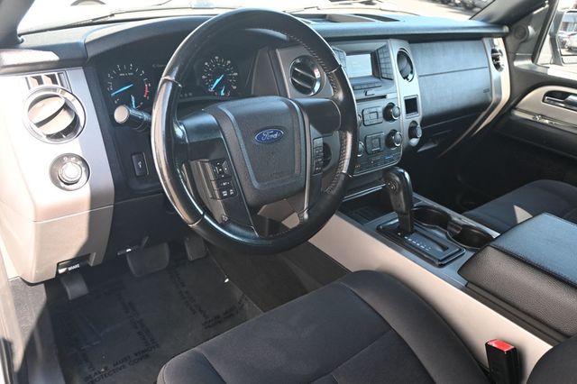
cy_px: 192
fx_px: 469
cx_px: 288
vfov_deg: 44.6
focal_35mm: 29
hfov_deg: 63.2
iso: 400
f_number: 3.8
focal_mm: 19.5
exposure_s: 1/160
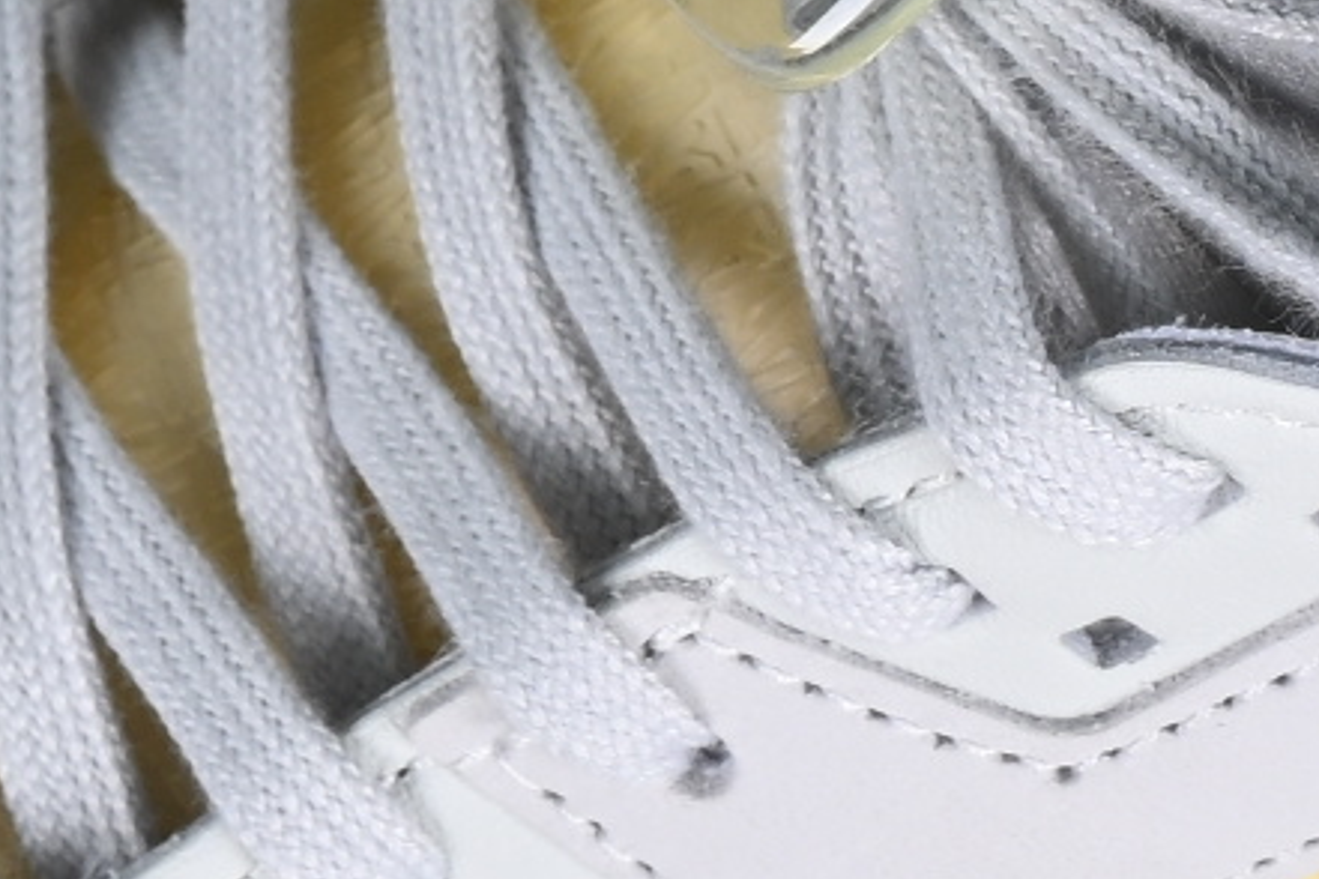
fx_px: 17365
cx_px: 760
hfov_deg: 4.3
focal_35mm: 474
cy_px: -383
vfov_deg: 2.9
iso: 160
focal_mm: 50
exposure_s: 1/60
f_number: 7.1
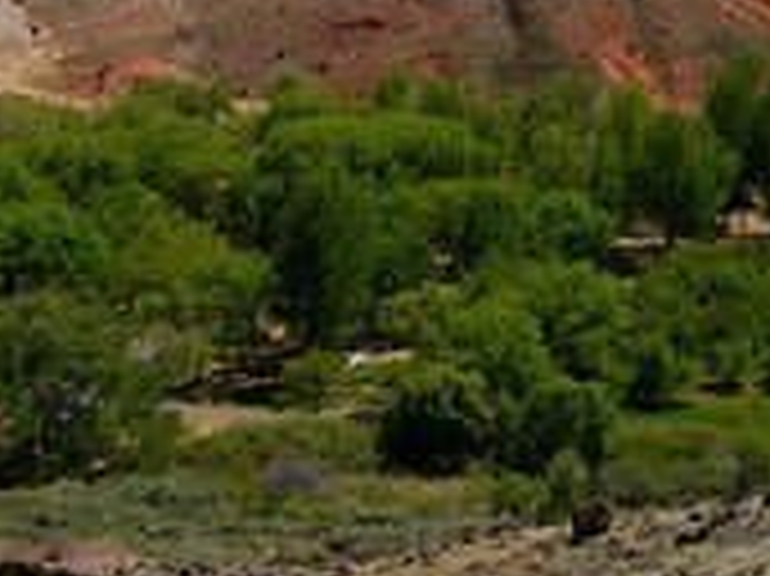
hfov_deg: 16.9
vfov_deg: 12.2
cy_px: -230
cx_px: 482
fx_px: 2594
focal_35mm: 117
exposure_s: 1/160
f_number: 8
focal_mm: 23
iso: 100
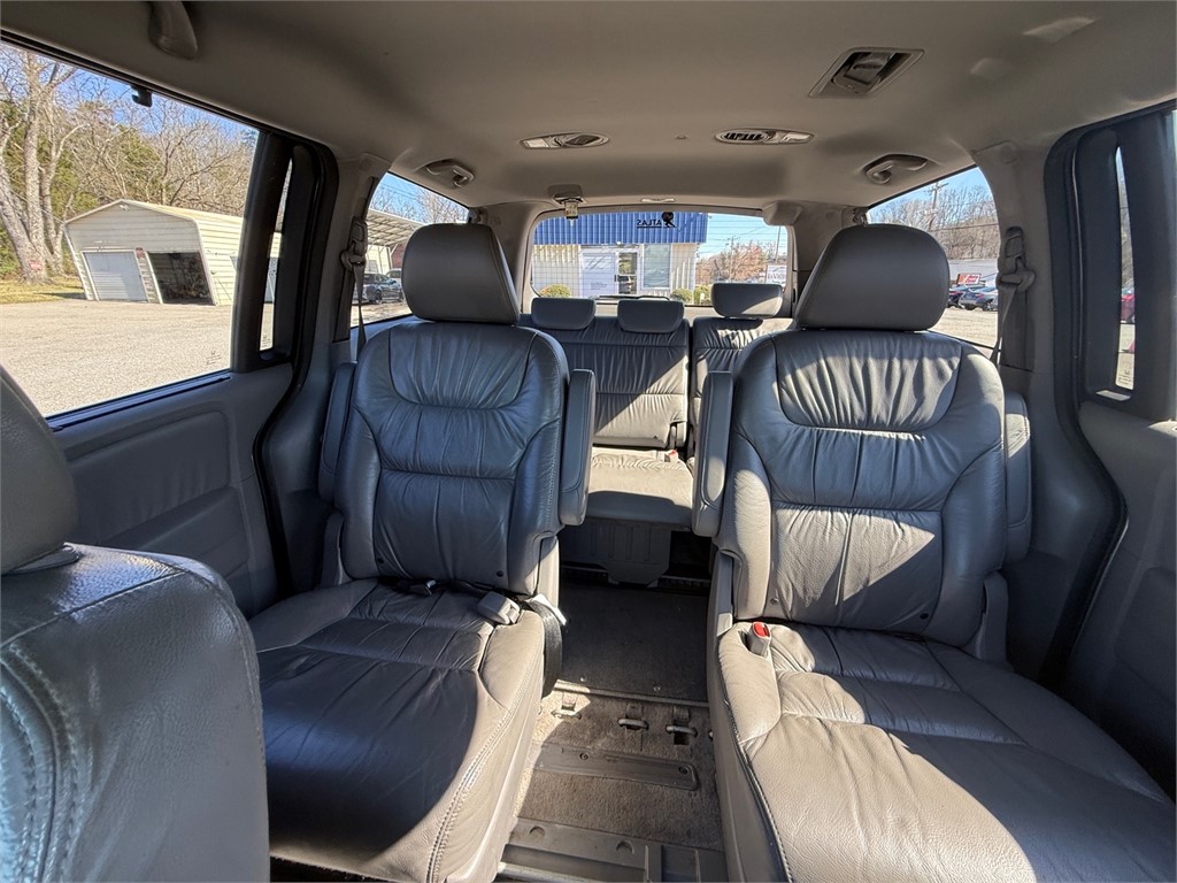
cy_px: 442
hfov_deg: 102.1
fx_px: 476
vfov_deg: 85.7
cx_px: 588
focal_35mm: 14
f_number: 2.2
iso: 125
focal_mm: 2.22
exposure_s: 1/99
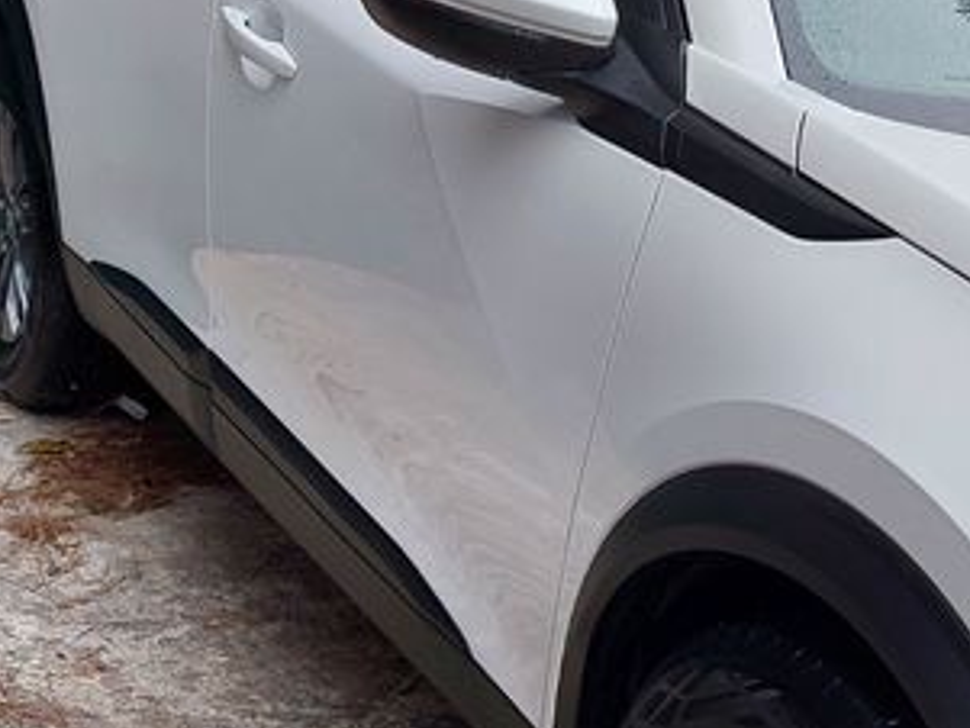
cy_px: 647
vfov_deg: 27.6
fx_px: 1430
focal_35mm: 51
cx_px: 873
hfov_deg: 35.3
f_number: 1.8
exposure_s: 1/100
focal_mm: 5.23
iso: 80
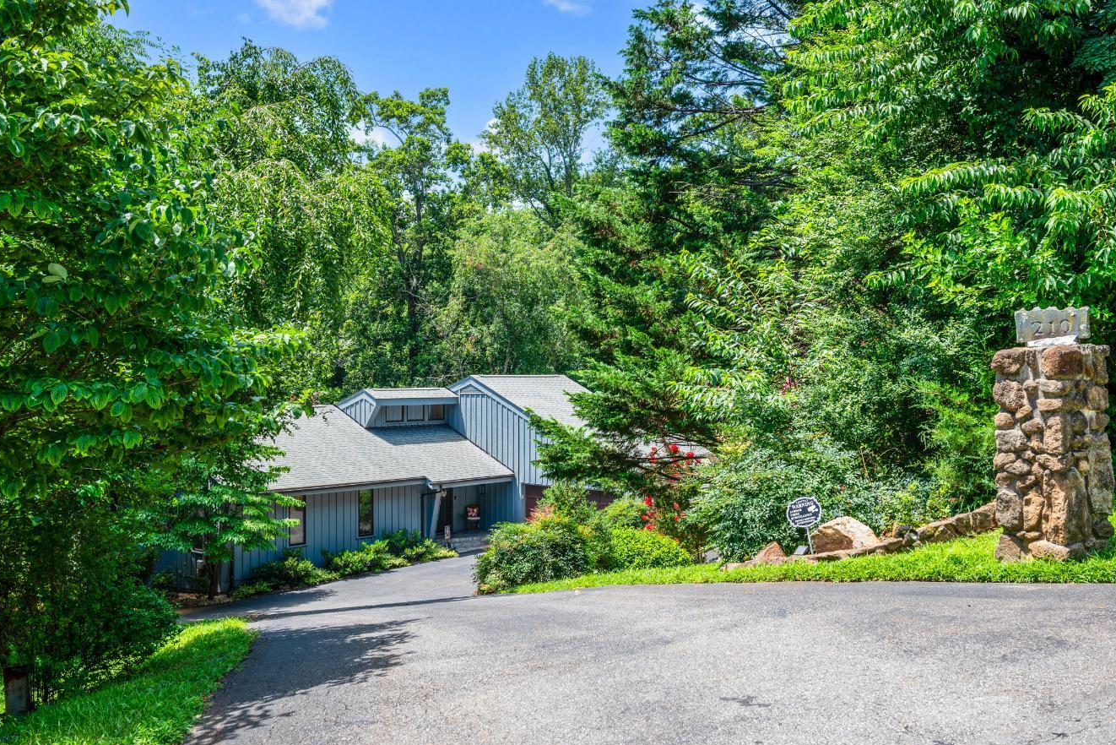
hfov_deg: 55.7
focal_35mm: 34
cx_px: 593
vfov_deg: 38.9
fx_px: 1054
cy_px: 381
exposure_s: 1/160
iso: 160
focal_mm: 30
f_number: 8
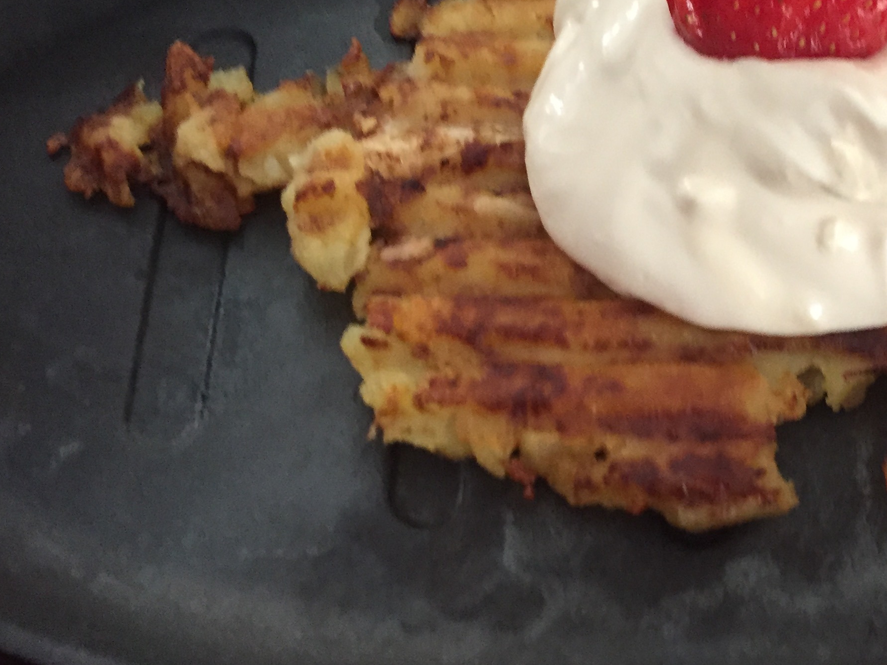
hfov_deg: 35.3
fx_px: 1358
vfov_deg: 27.5
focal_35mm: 53
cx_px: 676
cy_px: 349
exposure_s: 1/33
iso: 250
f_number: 2.2
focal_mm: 4.15
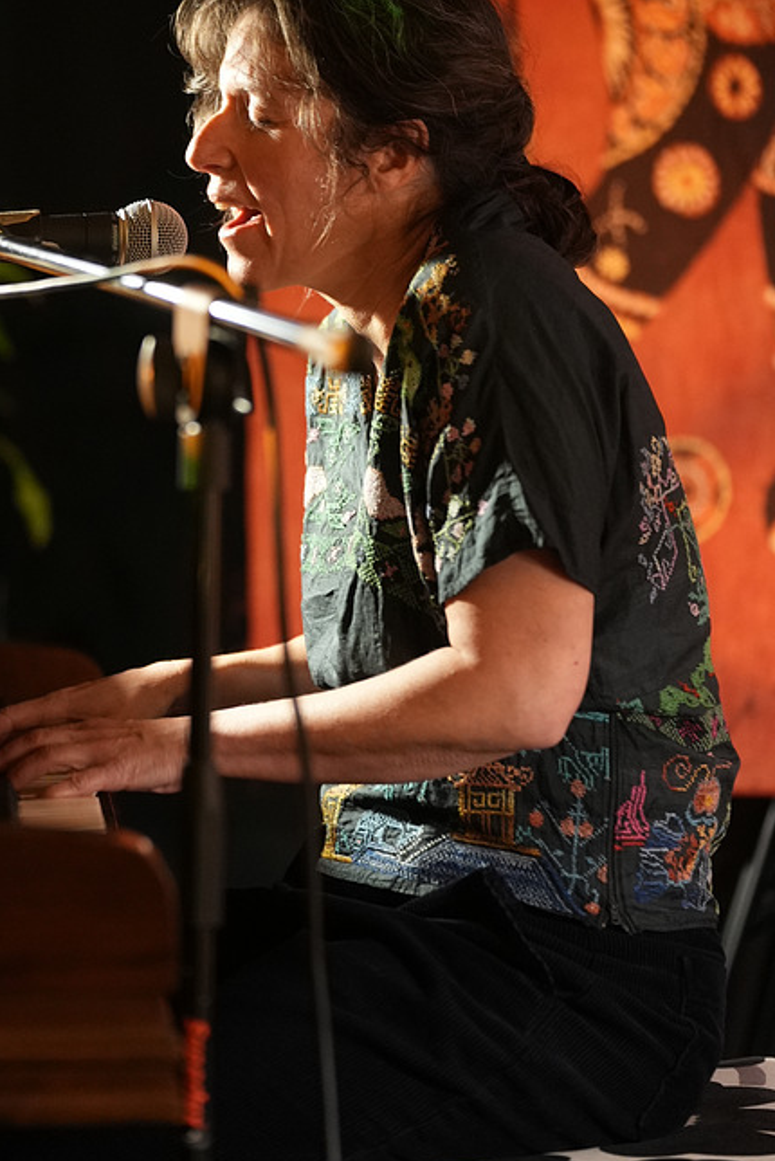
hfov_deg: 9.2
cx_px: 305
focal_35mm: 149
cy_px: 474
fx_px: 4806
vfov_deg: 13.8
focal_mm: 120
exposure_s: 1/50
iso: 6400
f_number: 2.8
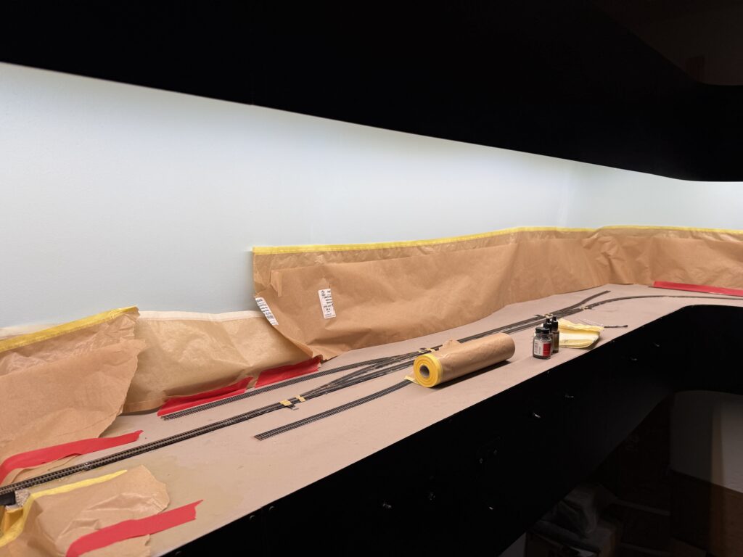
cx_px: 372
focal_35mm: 24
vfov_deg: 56.8
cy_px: 278
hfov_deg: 71.6
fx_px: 515
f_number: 1.78
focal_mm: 6.76
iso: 80
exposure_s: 1/358
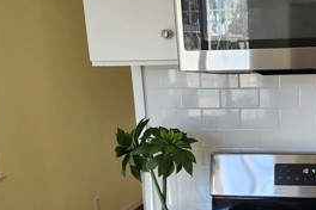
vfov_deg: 22.8
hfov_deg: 33.0
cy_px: 191
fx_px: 509
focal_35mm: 58
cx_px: 273
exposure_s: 1/180
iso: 100
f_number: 1.8
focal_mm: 5.4
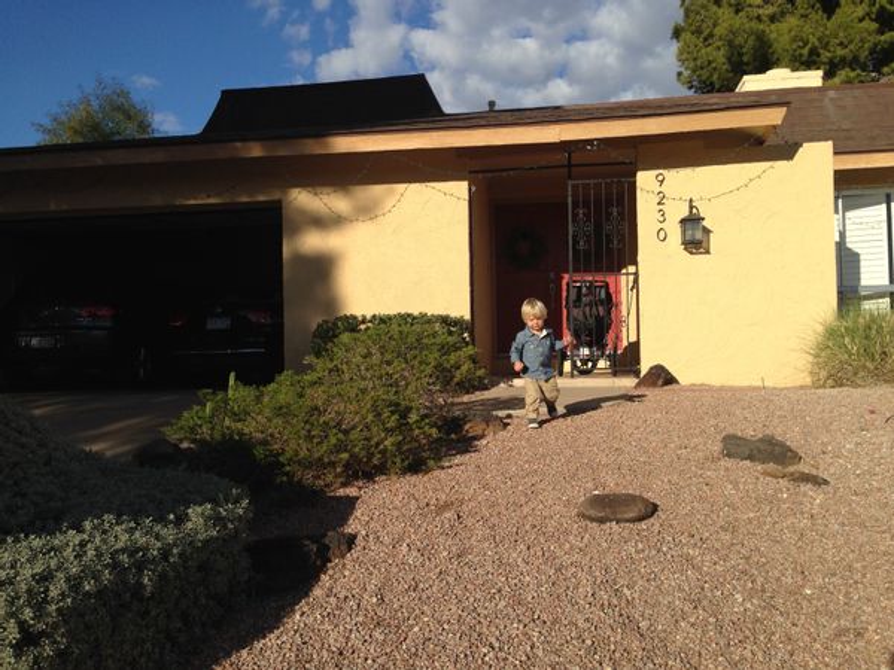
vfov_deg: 42.9
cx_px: 447
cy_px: 335
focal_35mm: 33
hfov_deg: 55.4
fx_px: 852
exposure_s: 1/2358
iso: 50
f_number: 2.4
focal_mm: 4.12
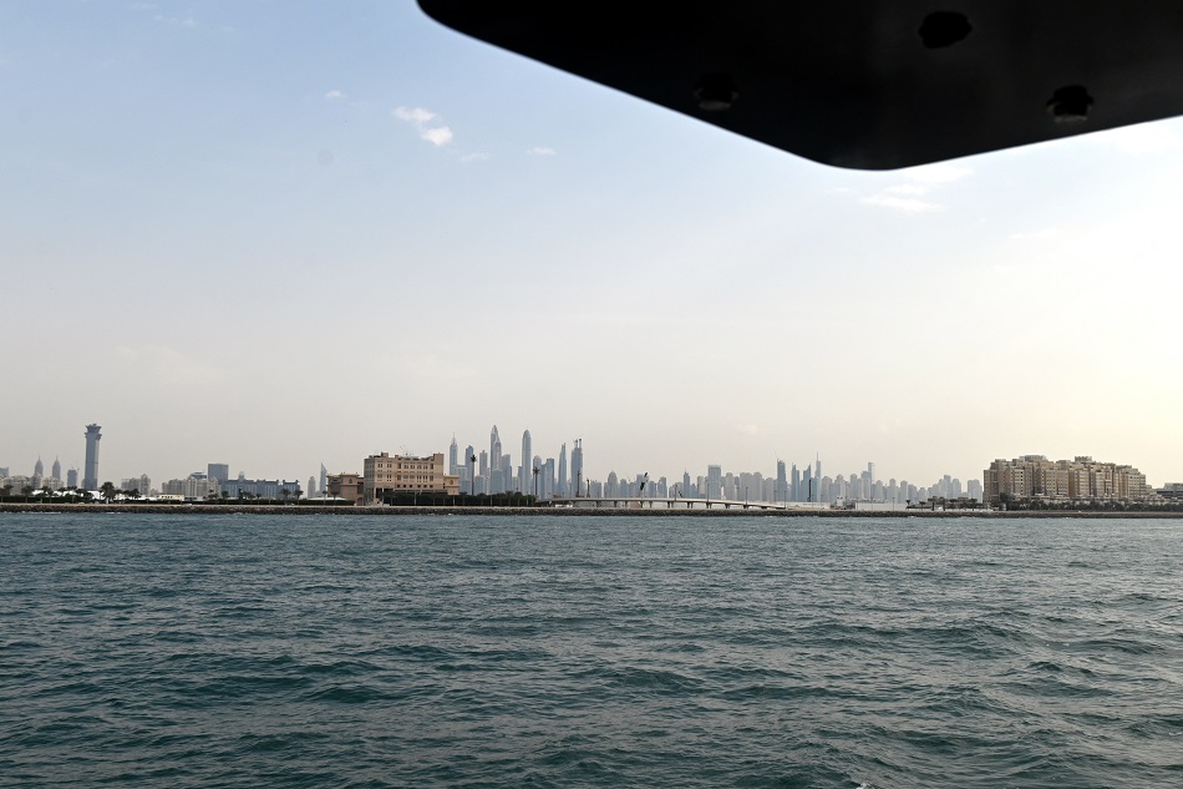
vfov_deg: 36.9
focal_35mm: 36
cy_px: 394
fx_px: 1183
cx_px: 592
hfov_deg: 53.1
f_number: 8
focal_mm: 24
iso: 100
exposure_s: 1/500
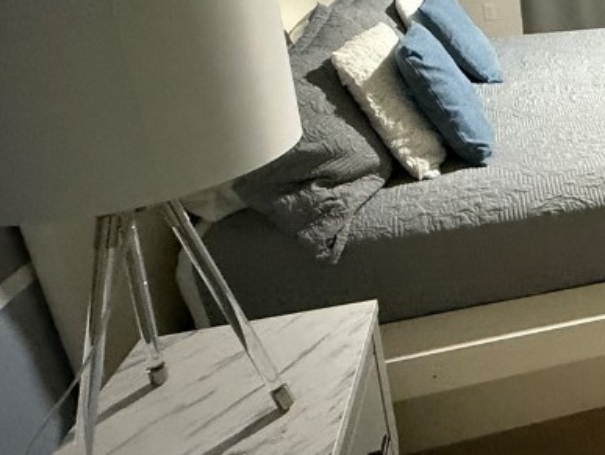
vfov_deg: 37.0
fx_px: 647
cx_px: 716
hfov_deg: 38.2
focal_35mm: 37
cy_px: 73
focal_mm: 2.22
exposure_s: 1/60
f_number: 2.2
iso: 800
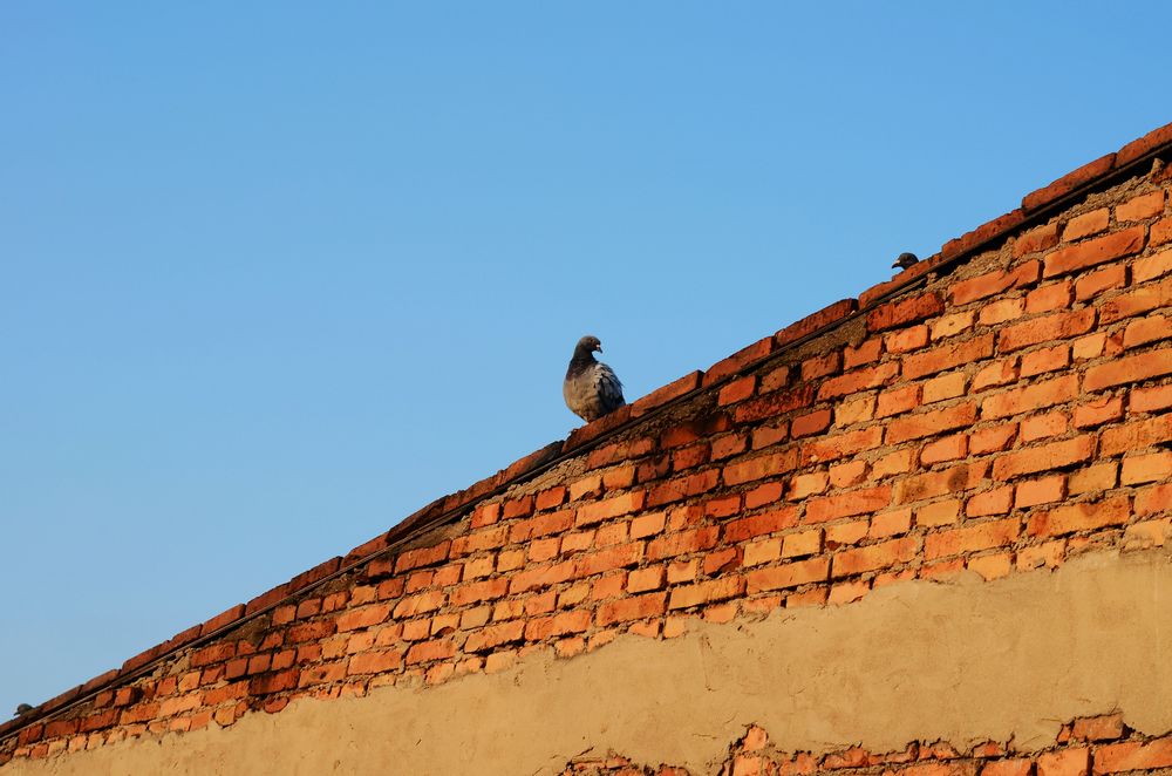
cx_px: 586
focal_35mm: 75
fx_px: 2436
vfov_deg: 18.1
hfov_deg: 27.0
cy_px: 388
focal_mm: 50
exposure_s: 1/125
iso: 100
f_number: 8
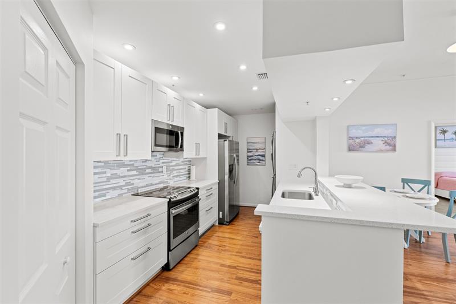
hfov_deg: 104.3
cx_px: 228
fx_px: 177
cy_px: 152
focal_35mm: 14
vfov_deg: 81.2
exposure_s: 1/13
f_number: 8
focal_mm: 14
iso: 500
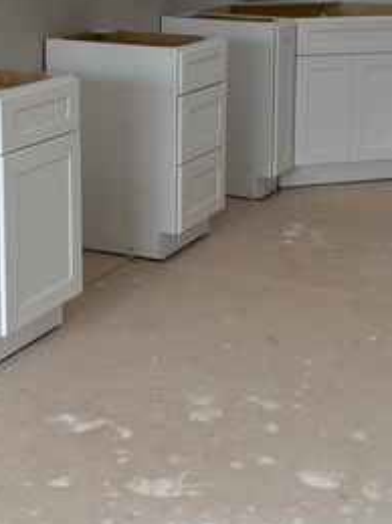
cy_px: 81
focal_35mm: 77
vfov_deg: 24.8
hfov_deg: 19.1
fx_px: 1164
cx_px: 247
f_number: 1.6
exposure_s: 1/241
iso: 80
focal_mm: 5.96
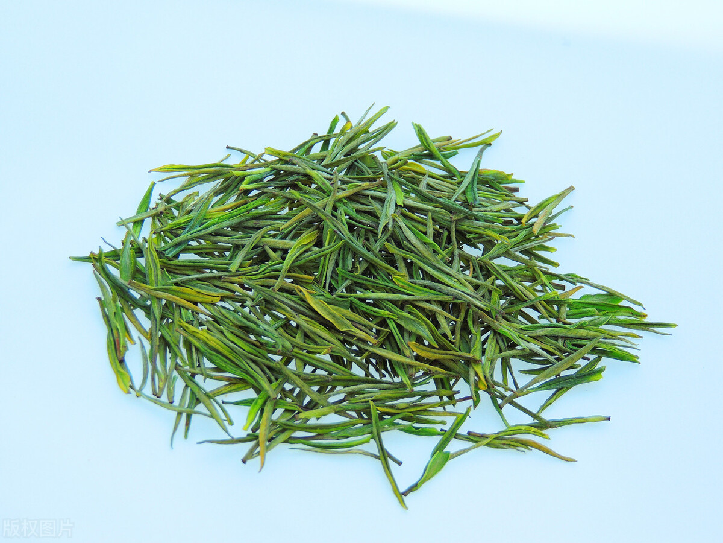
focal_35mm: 100
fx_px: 2089
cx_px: 362
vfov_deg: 14.8
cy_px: 272
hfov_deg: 19.6
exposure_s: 1/10
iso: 100
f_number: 4.1
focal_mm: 17.8
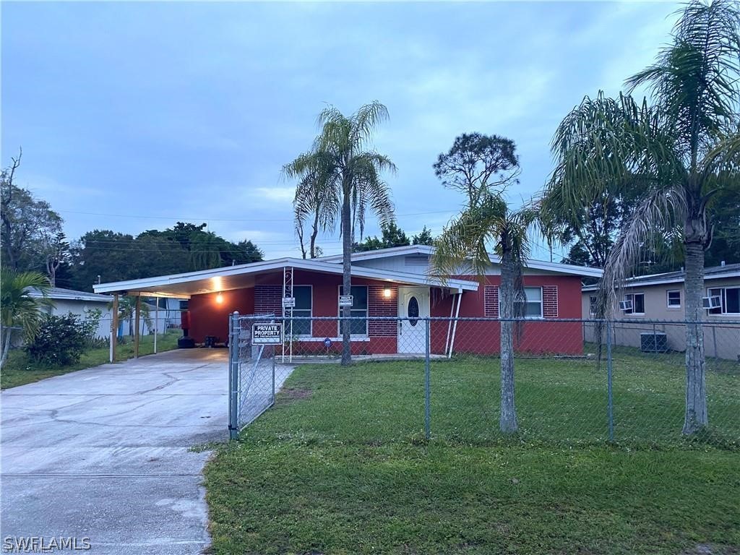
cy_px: 278
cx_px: 370
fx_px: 556
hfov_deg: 67.3
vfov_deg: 53.1
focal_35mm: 26
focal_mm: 4.25
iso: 125
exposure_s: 1/60
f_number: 1.8
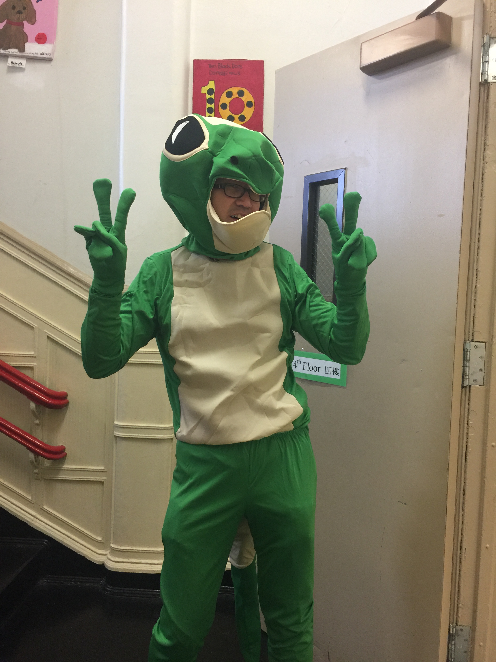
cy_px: 331
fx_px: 554
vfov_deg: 61.7
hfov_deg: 48.2
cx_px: 248
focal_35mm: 29
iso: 64
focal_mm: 4.15
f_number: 2.2
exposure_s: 1/15
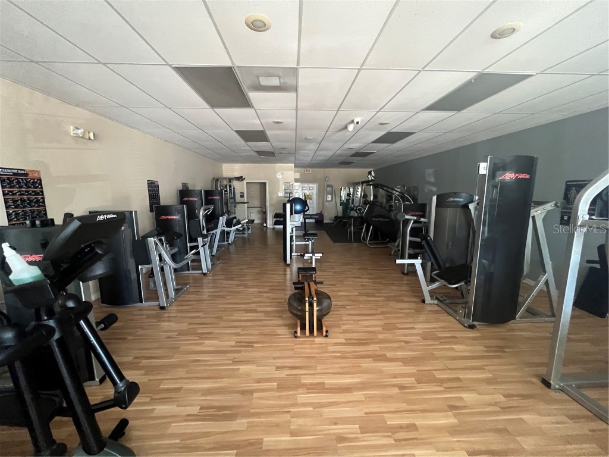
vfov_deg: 89.9
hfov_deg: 106.2
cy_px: 228
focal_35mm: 13
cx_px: 304
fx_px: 229
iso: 1000
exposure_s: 1/43
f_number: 1.8
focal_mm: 1.57
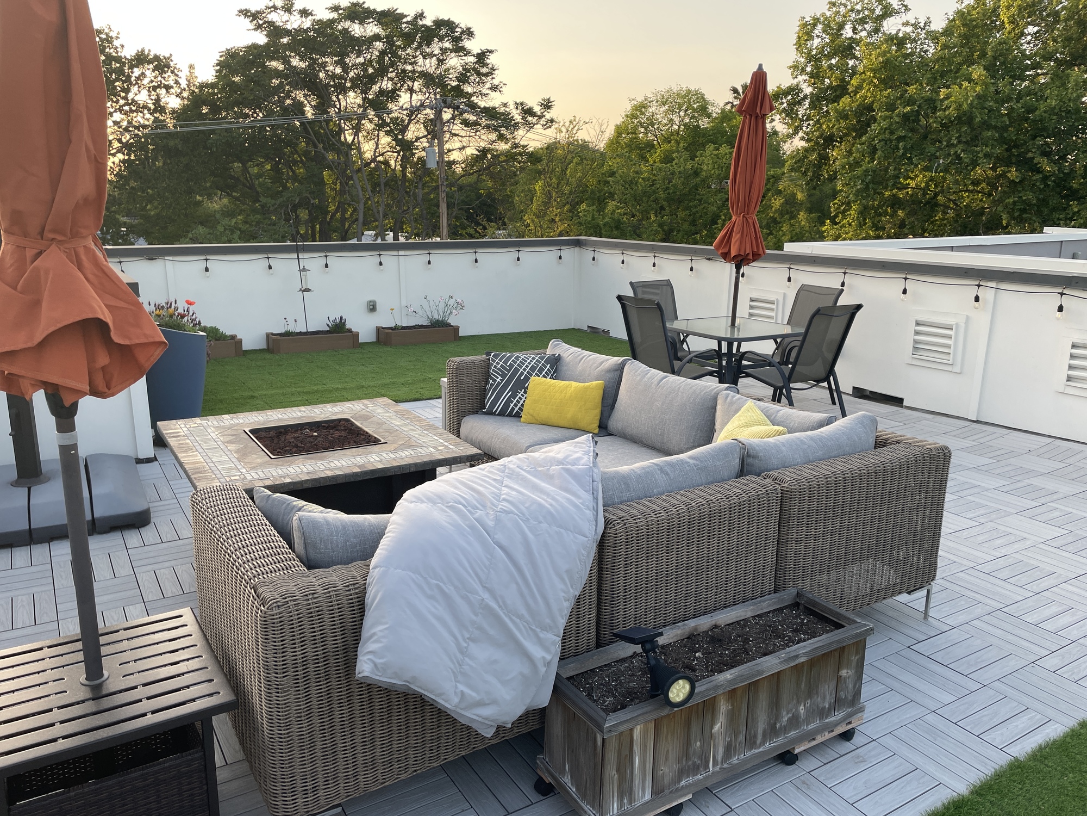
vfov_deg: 53.1
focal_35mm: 26
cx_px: 544
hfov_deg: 67.3
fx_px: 816
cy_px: 408
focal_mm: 4.2
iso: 32
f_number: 1.6
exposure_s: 1/282
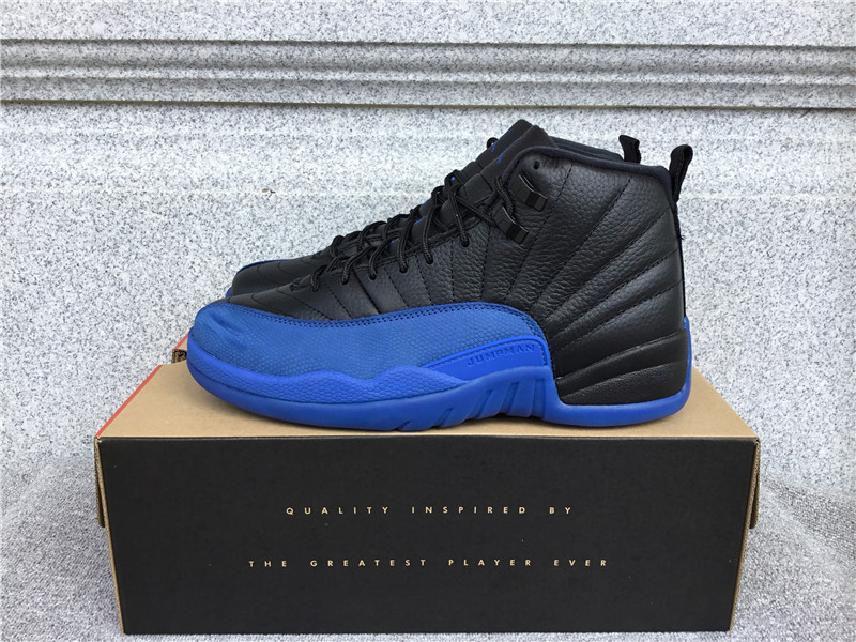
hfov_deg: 58.4
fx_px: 767
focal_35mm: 31
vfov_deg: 45.4
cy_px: 321
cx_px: 428
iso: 25
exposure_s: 1/186
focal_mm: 3.3
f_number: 2.4
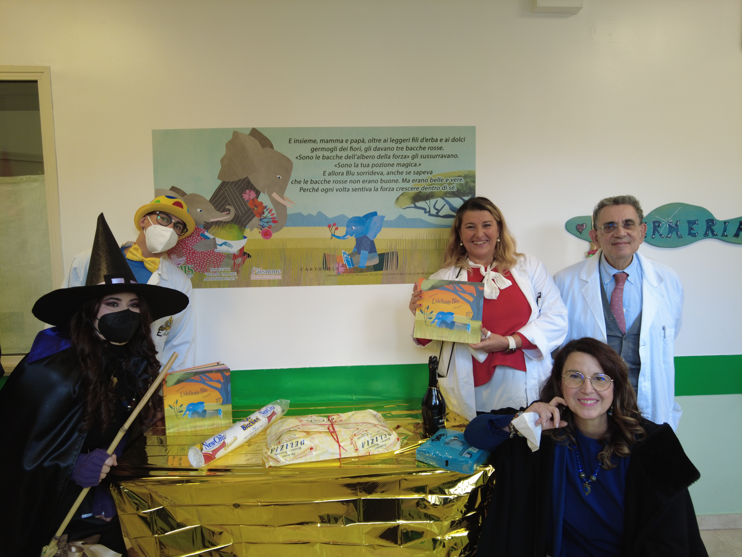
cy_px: 278
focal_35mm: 20
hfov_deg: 81.7
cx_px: 371
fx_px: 429
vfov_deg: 66.0
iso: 100
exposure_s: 1/15
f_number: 1.8
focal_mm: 4.4
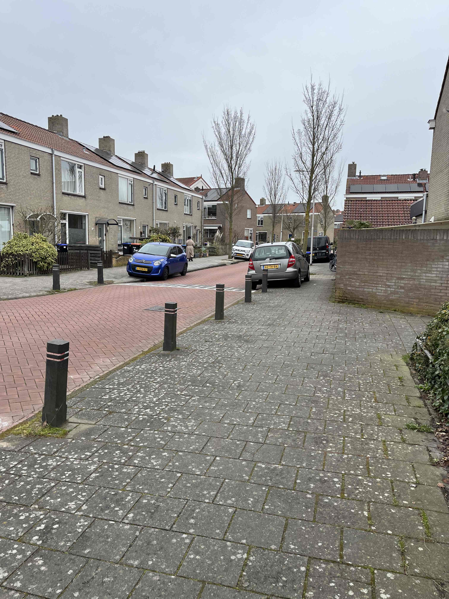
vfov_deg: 67.3
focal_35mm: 26
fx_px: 450
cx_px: 224
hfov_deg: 53.1
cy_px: 300
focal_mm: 5.1
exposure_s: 1/1140
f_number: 1.6
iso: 50
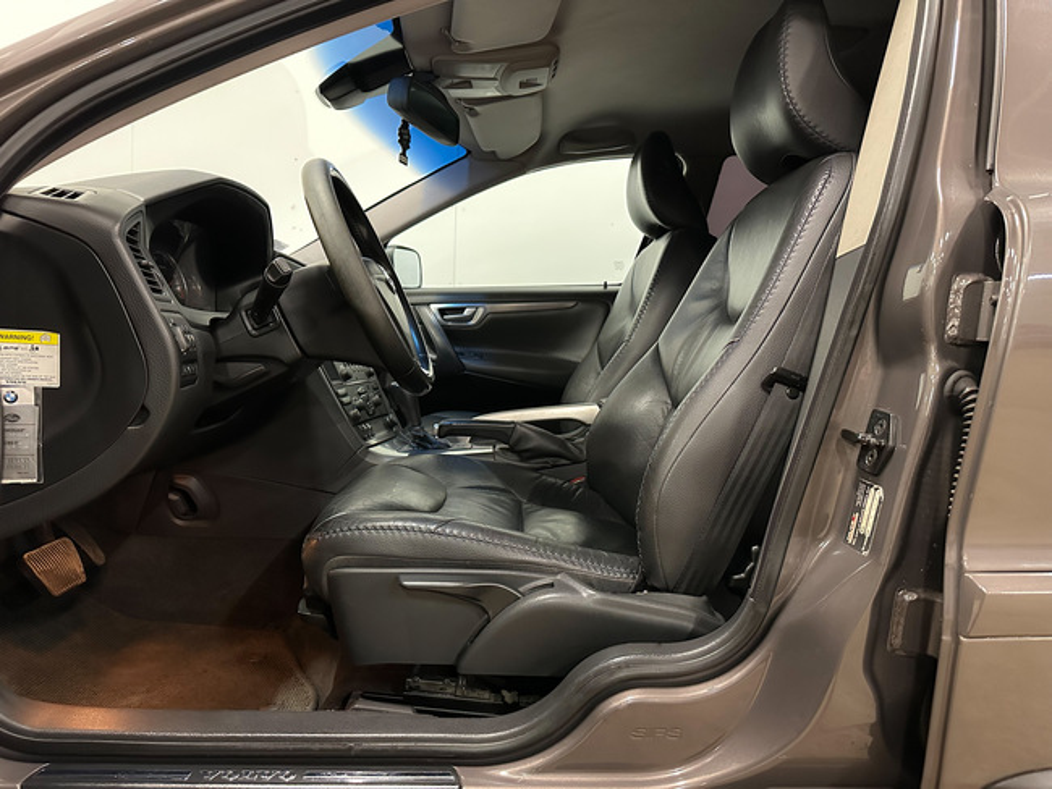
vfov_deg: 56.8
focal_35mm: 24
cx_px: 526
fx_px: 730
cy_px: 394
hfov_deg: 71.6
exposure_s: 1/40
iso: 1000
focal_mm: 6.86
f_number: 1.8
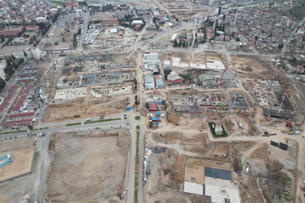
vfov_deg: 57.2
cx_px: 152
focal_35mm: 22
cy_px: 102
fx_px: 186
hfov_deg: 78.6
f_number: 2.8
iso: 100
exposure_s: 1/500
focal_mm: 8.38
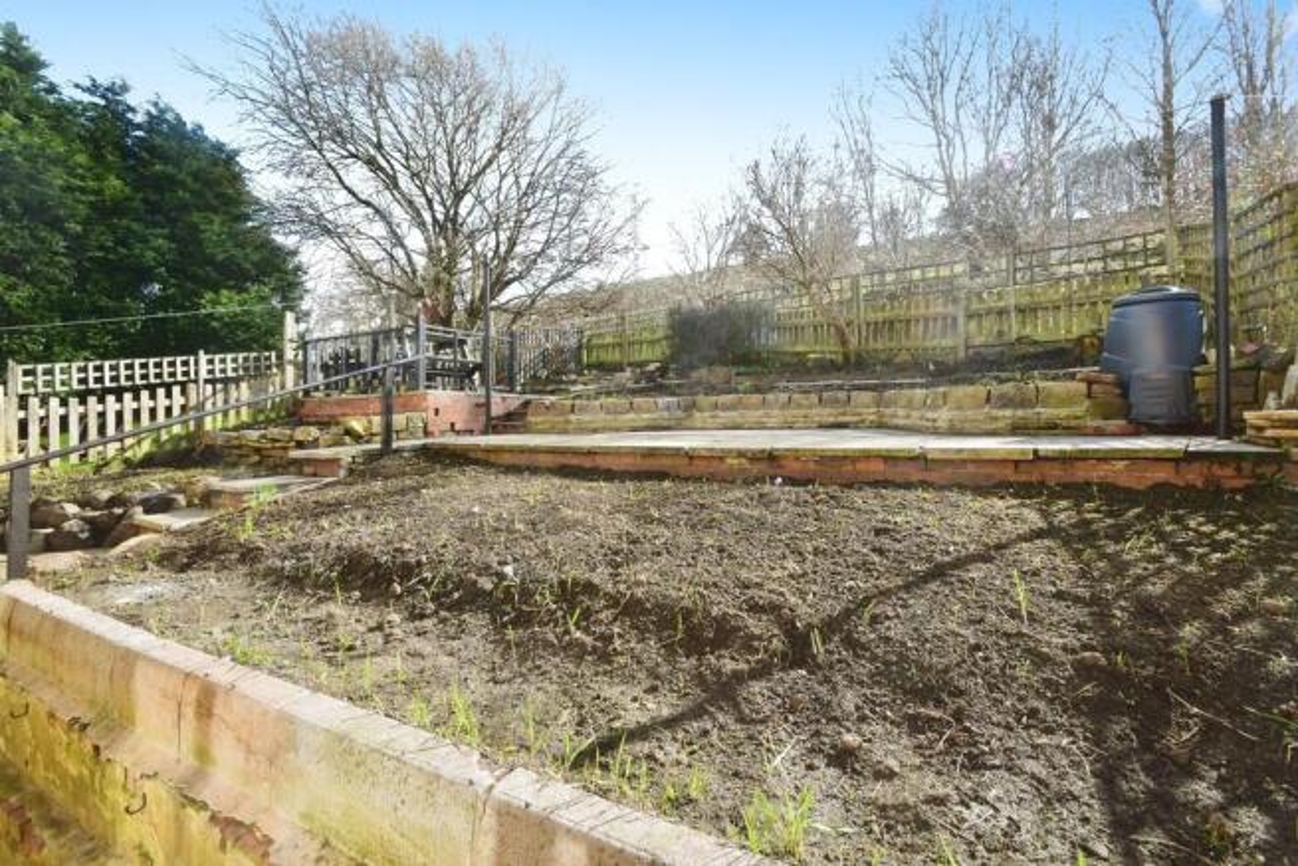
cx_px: 649
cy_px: 433
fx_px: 541
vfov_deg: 77.4
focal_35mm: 15
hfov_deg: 100.4
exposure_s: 1/250
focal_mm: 10
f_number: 10
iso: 400
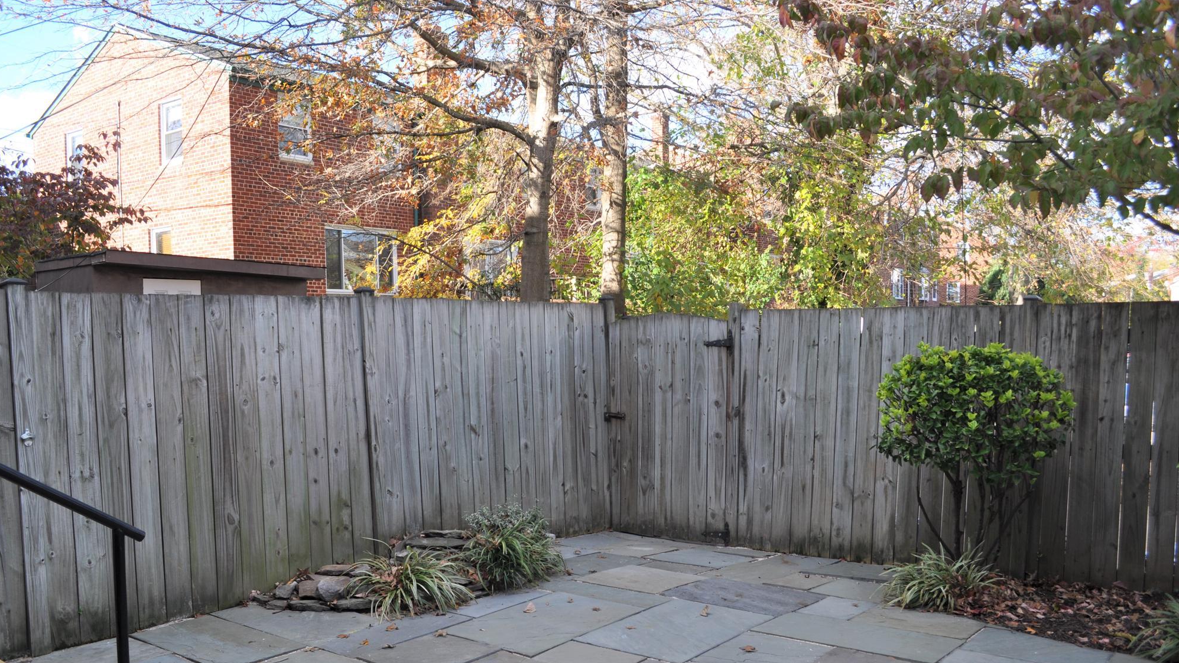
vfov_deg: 40.0
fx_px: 907
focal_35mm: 29
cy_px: 397
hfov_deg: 66.1
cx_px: 602
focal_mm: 18
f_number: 5.6
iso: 200
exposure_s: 1/125
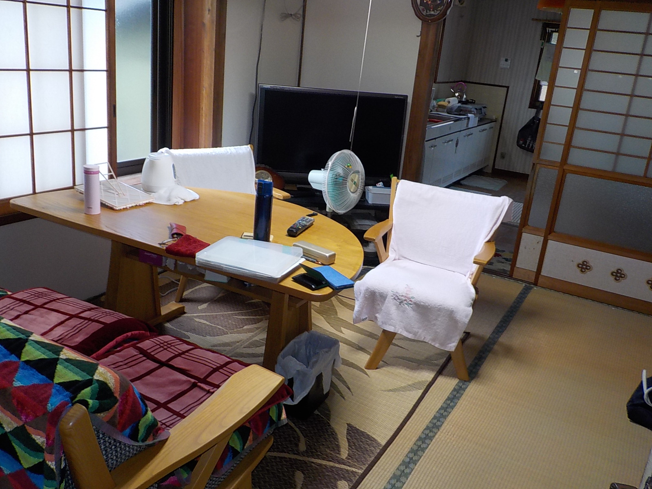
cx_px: 326
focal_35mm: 30
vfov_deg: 46.8
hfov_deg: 60.0
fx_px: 565
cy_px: 244
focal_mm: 4.1
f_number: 3.3
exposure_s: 1/30
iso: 160
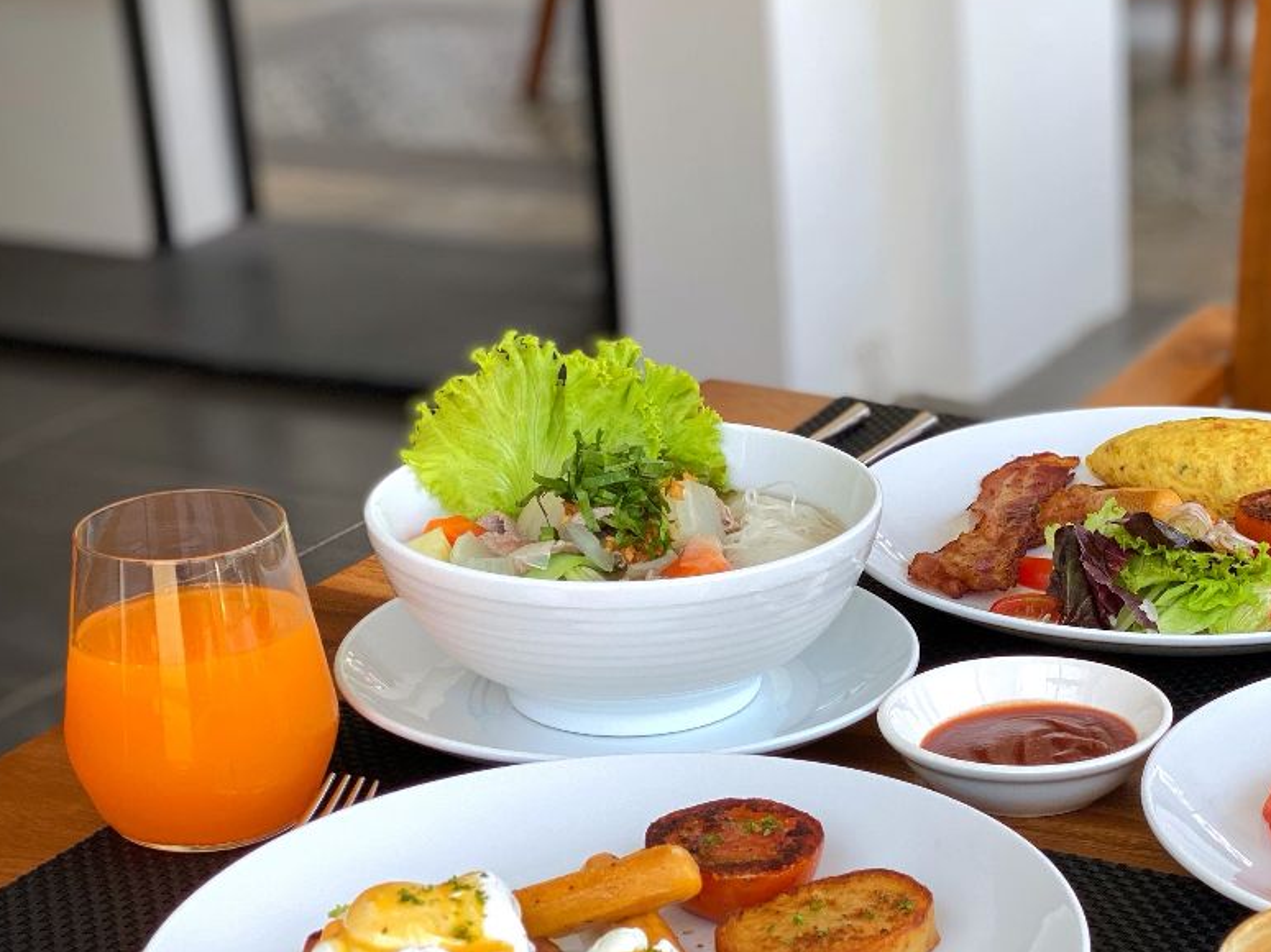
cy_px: 628
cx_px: 990
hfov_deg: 23.5
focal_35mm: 82
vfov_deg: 17.9
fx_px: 3010
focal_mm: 6
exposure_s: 1/144
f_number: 2
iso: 20
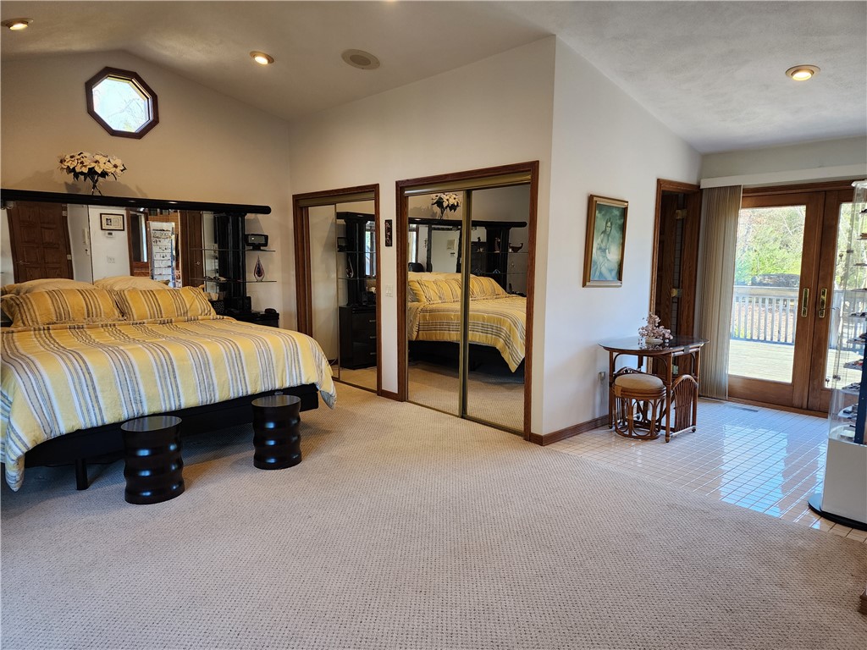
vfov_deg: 58.9
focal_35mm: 23
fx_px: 576
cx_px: 434
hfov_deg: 73.9
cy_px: 325
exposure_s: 1/120
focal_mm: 6.4
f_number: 1.8
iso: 125
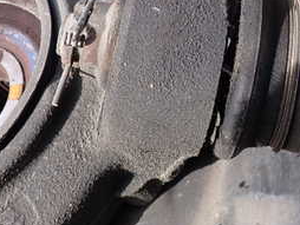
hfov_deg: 31.7
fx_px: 512
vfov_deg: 23.2
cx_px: 247
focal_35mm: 59
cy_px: -31
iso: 100
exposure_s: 1/400
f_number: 2.8
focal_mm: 4.5
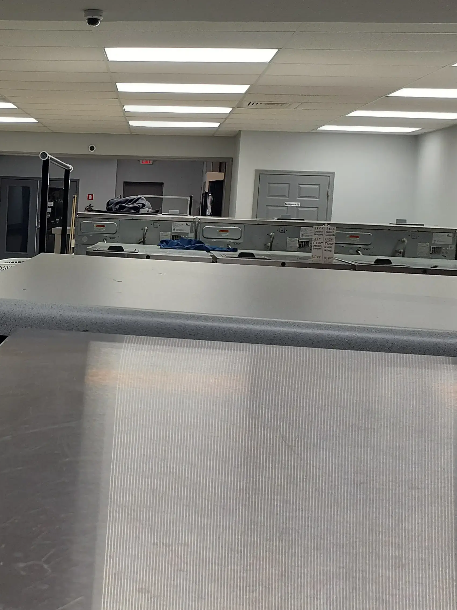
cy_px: 265
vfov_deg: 38.8
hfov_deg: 28.2
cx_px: 18
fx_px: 863
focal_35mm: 49
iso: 64
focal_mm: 3.6
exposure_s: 1/60
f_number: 1.9
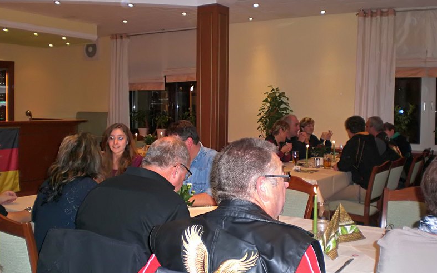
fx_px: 488
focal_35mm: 41
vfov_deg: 31.2
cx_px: 221
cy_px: 138
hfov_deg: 48.2
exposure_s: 1/60
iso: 200
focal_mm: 6.3
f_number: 3.1
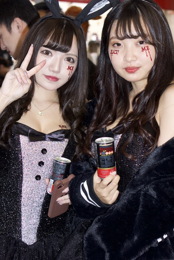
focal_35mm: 69
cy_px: 138
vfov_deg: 29.2
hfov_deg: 19.7
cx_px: 93
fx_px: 500
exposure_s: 1/60
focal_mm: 35
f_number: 2.8
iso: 400
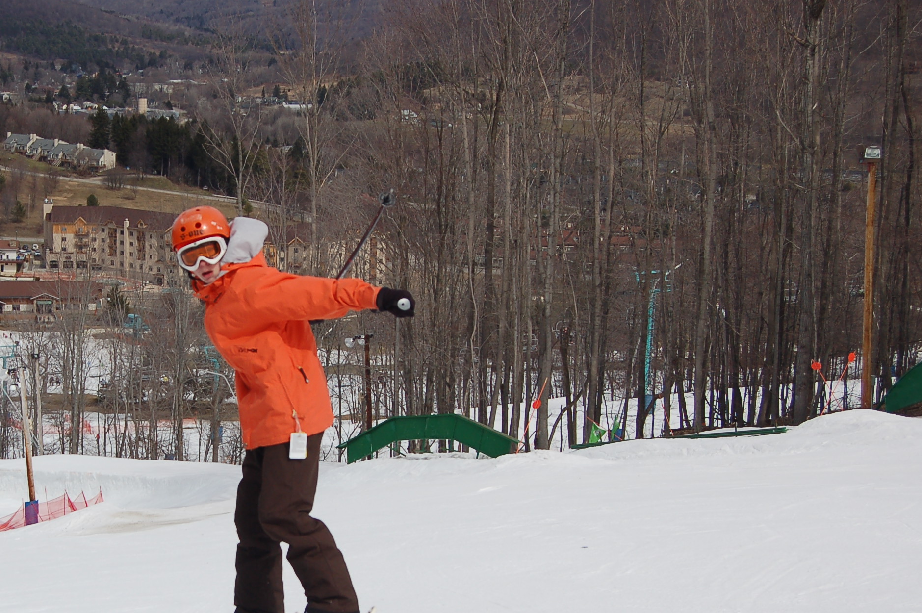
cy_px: 405
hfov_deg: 27.7
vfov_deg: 18.8
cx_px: 236
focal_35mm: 72
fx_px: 1842
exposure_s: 1/1250
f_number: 5.6
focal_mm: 30
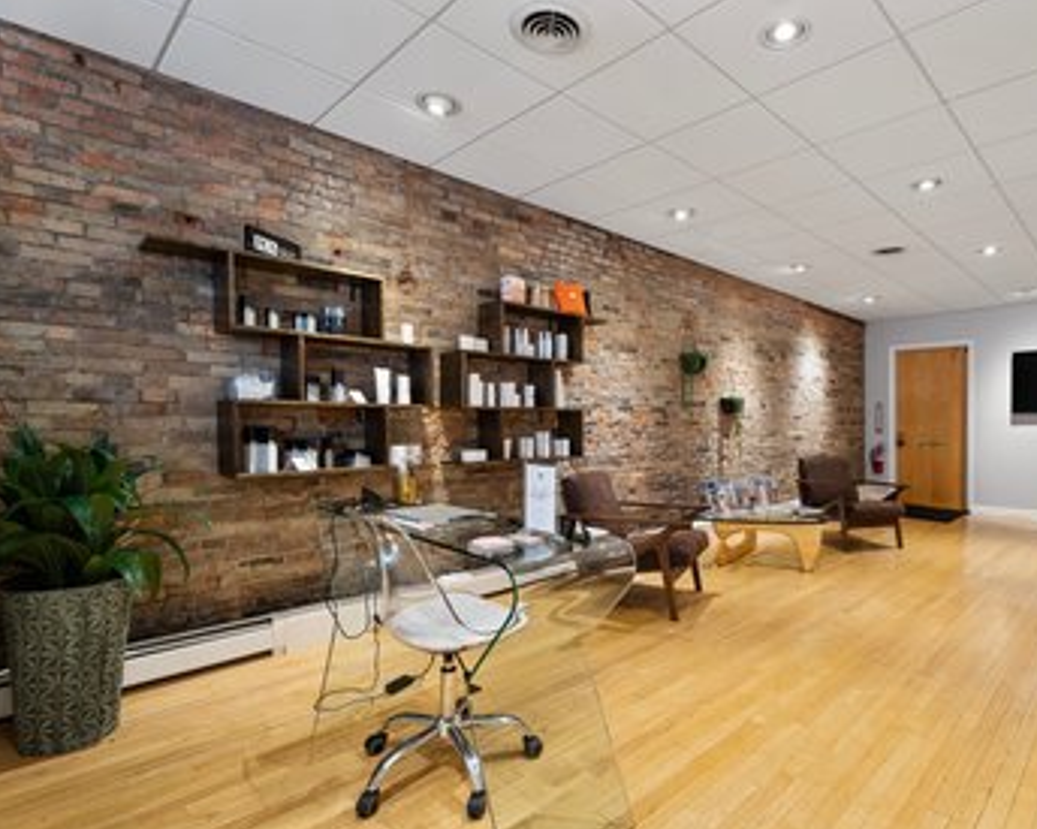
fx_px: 583
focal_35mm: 19
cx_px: 626
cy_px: 428
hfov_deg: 82.2
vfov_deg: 70.8
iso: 400
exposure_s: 1.6
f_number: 9
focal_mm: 16
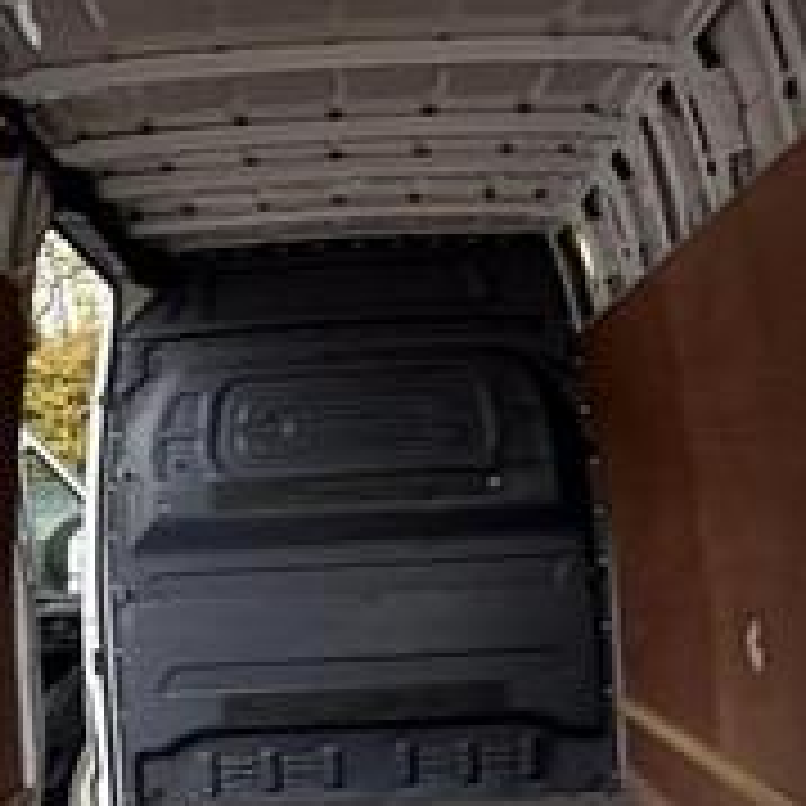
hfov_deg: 27.7
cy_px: 680
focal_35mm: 62
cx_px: 324
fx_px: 1633
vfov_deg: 27.0
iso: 100
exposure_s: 1/137
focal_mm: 2.22
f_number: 2.2
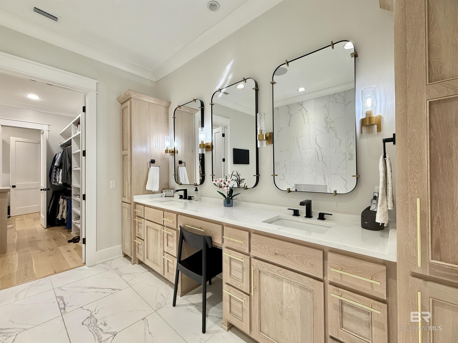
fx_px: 185
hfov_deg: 102.1
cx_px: 229
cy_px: 172
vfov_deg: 85.7
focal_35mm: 14
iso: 160
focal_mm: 2.22
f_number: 2.2
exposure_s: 1/120
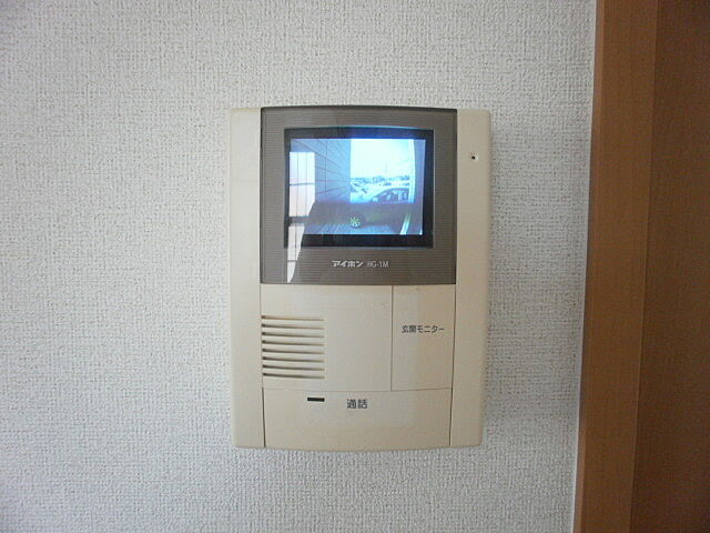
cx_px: 355
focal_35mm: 26
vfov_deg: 53.1
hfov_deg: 67.3
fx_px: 533
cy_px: 266
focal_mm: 4.65
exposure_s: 1/80
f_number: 2.6
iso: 400
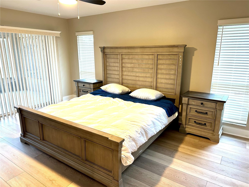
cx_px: 124
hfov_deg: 71.6
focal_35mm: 24
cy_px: 94
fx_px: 173
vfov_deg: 56.8
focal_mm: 6.86
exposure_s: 1/60
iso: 250
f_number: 1.78
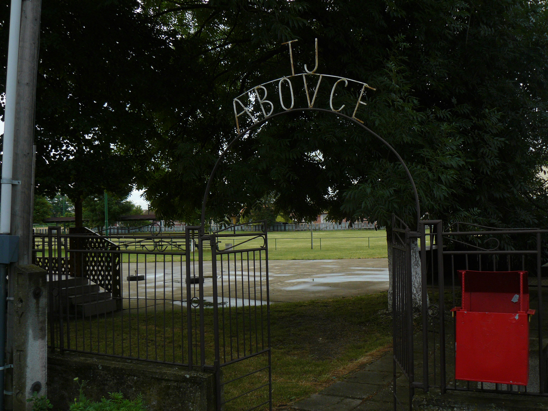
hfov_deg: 51.4
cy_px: 206
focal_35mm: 36
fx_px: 570
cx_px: 274
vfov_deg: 39.7
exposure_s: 1/250
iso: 100
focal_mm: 6
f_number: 4
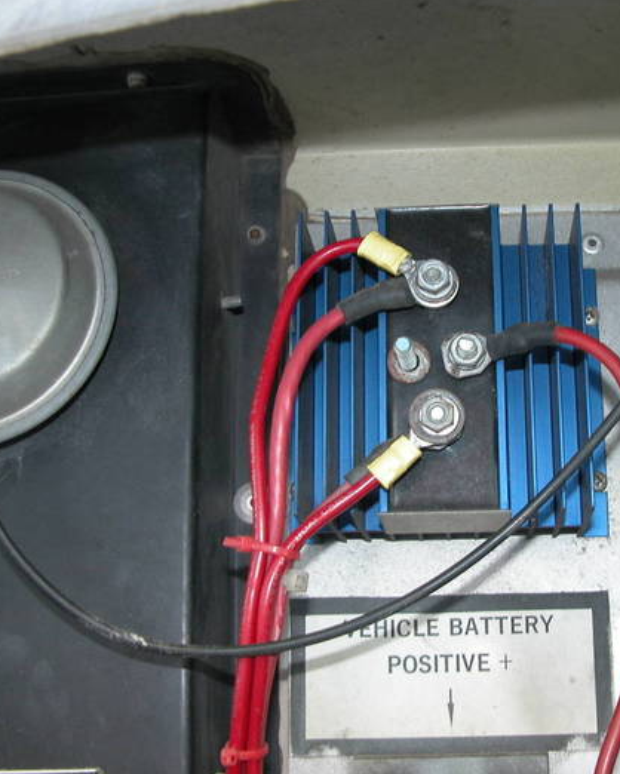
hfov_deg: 28.3
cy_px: 386
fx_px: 1215
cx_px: 448
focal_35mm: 53
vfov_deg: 35.3
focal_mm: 8.9
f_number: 2.8
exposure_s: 1/30
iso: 100
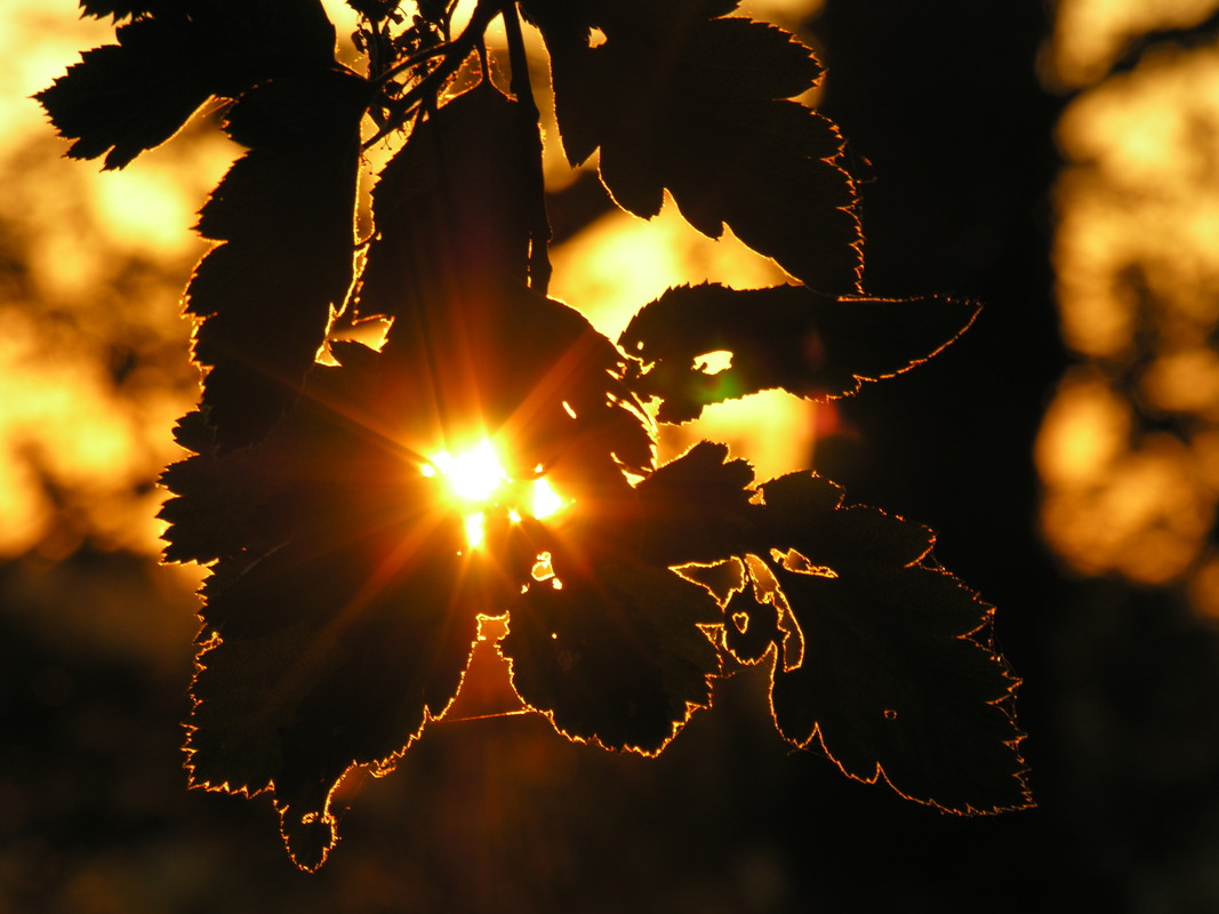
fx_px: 10246
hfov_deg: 6.8
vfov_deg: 5.1
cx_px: 610
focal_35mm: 291
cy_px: 457
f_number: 6
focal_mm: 74
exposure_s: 1/88.3
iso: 50
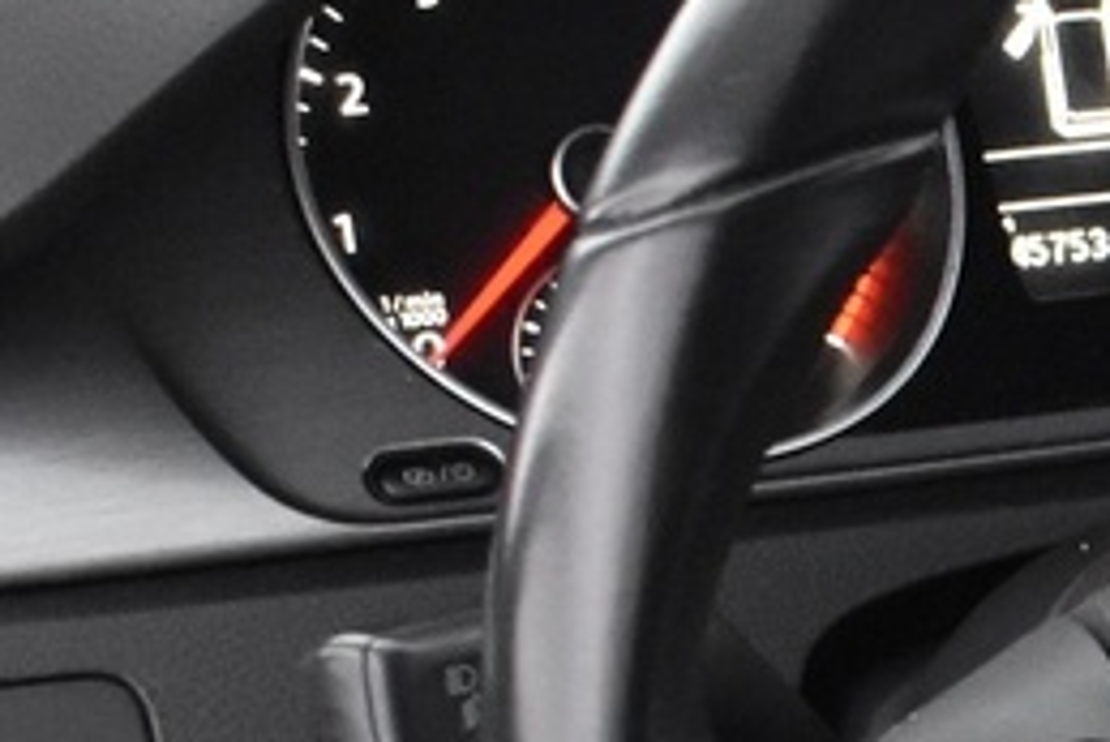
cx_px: 2160
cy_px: 1583
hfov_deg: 11.1
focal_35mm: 169
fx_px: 5214
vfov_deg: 7.7
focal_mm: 18
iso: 2800
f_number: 3.5
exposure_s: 1/30
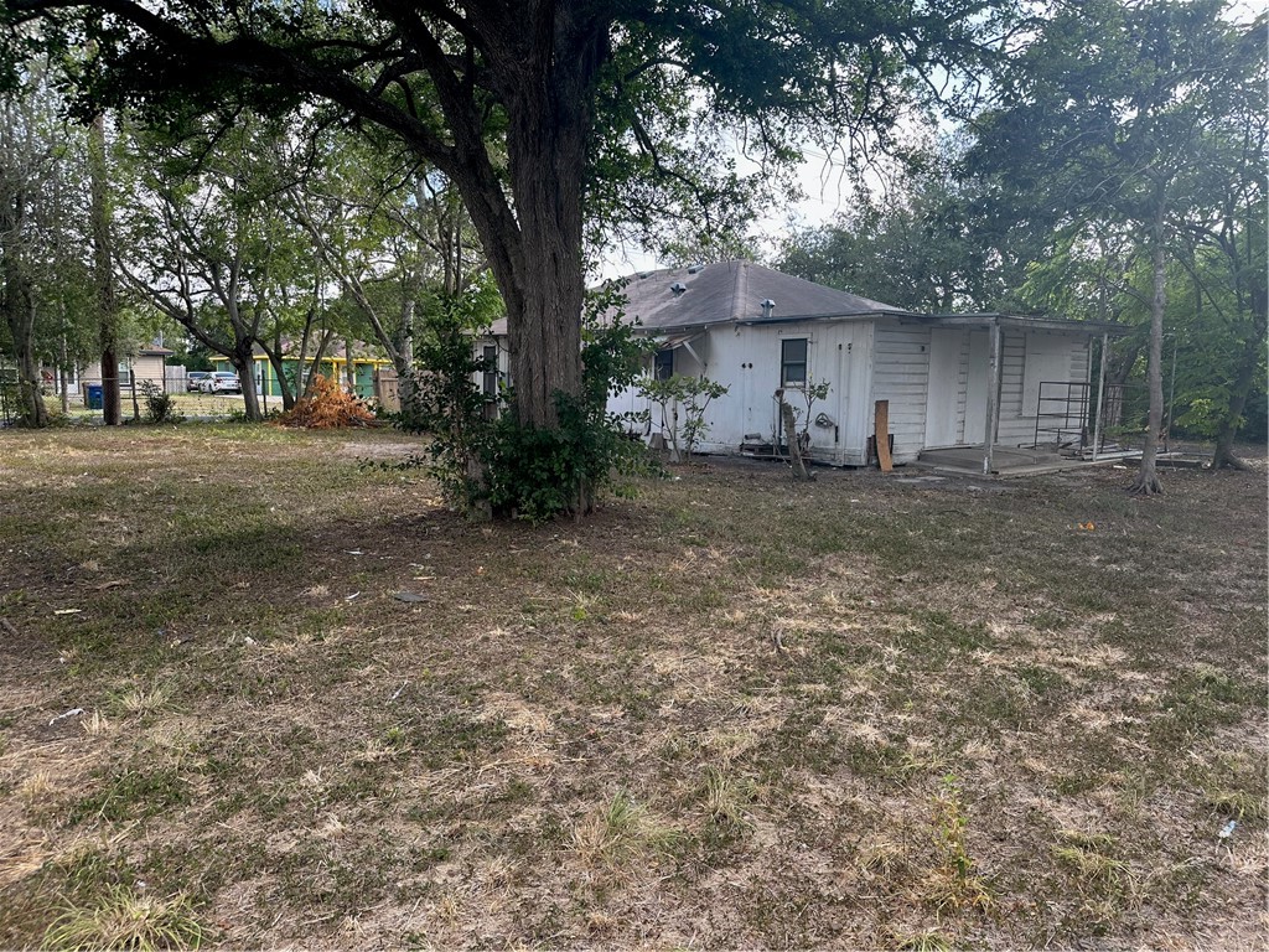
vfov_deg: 56.8
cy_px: 476
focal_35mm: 24
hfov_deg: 71.6
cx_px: 634
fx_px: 880
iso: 80
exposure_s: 1/594
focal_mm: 6.86
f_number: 1.78
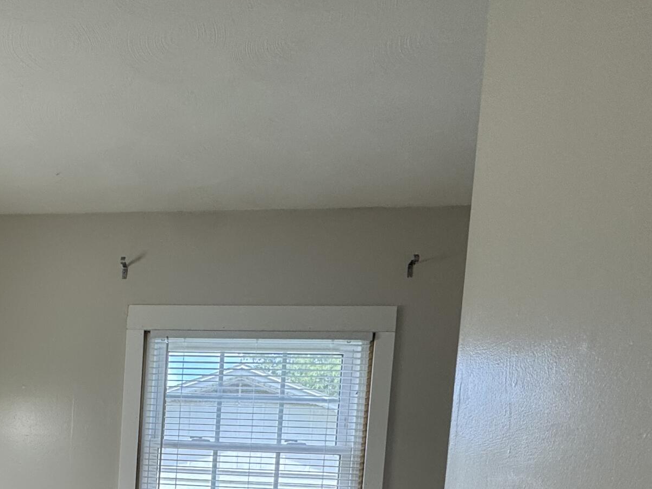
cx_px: 97
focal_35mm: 35
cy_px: 536
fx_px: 659
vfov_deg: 35.0
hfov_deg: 48.5
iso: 64
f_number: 2.2
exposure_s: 1/120
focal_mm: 2.22
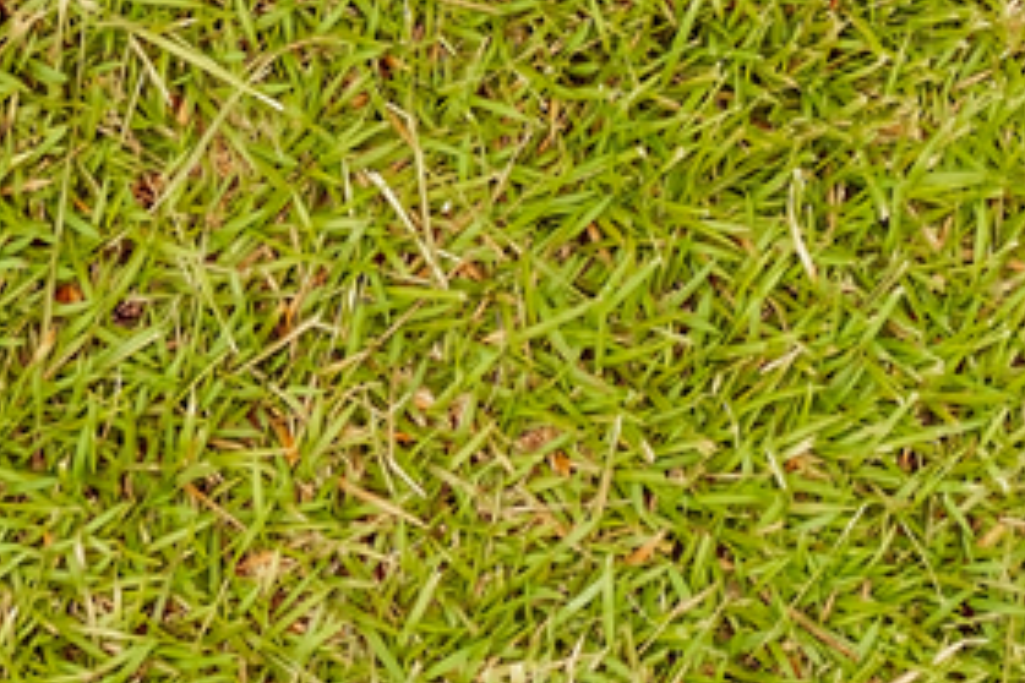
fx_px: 5751
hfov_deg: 10.2
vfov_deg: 6.6
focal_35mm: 202
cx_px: 463
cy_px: -646
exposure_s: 1/60
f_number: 8
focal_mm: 30
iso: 100
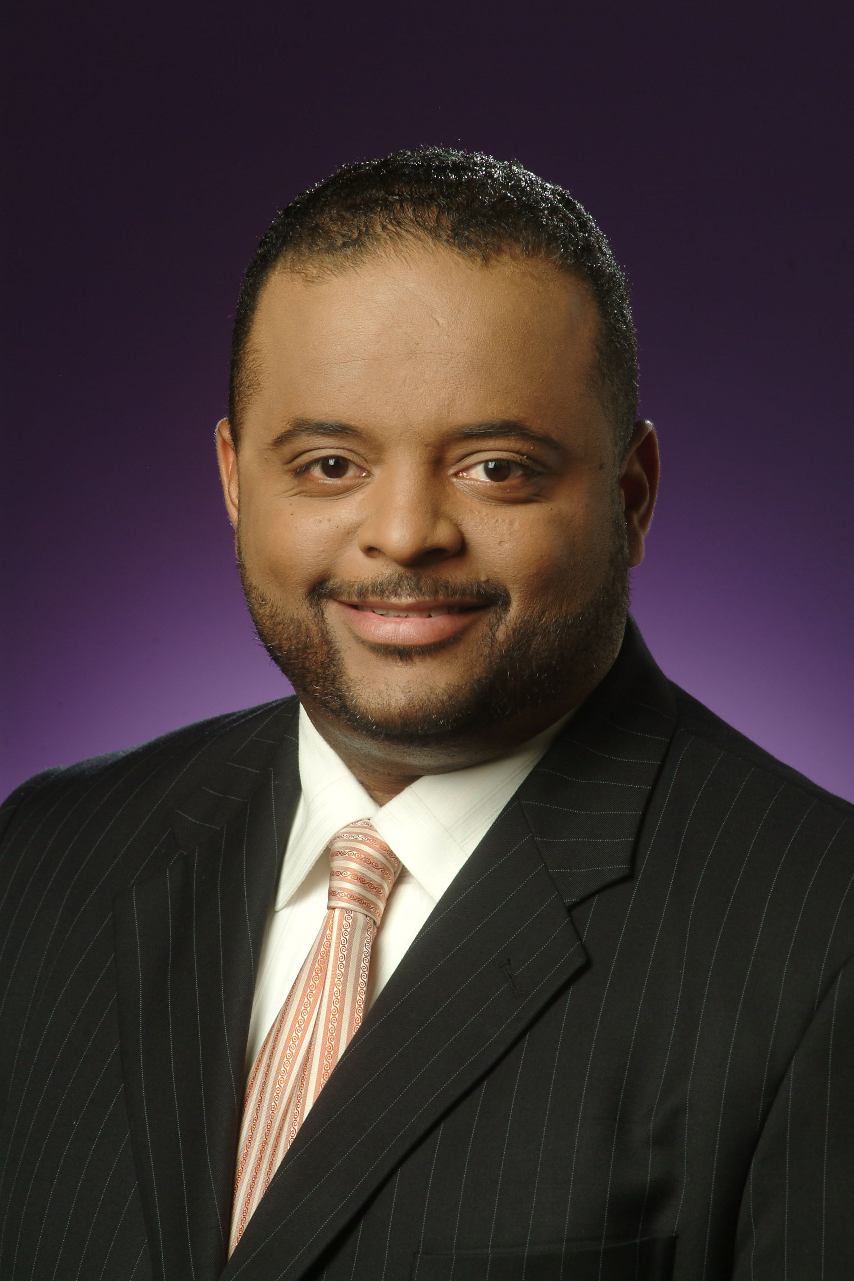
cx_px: 427
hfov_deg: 5.0
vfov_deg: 7.5
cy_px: 640
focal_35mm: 274
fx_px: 9767
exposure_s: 1/125
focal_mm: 183
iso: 200
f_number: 9.5
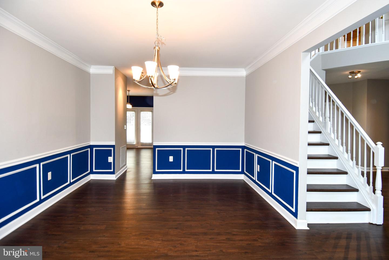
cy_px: 130
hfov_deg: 90.0
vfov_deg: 67.4
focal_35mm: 18
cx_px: 194
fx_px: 194
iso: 320
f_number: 4
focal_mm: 12
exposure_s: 1/60
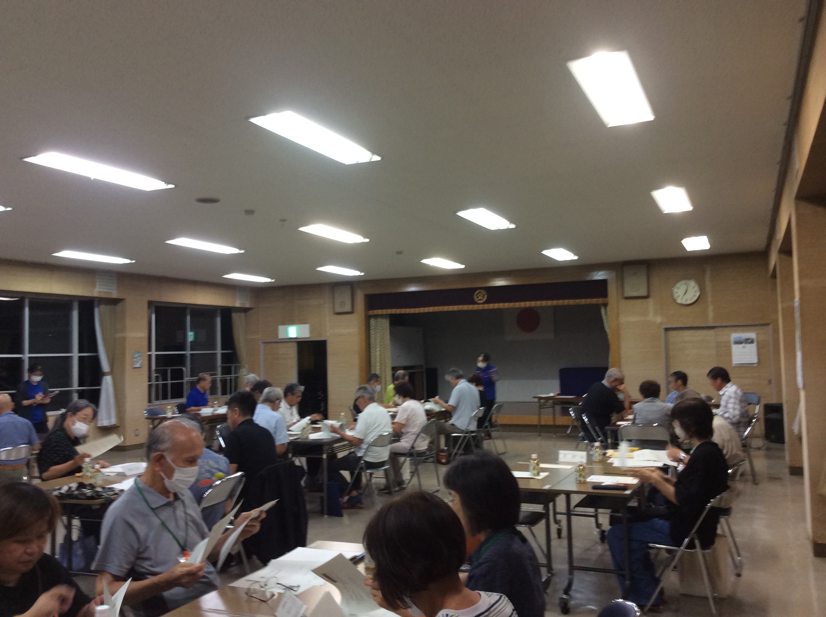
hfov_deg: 56.9
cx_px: 413
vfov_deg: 44.1
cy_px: 308
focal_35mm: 32
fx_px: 762
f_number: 2.4
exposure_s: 1/24
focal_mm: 3.3
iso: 64
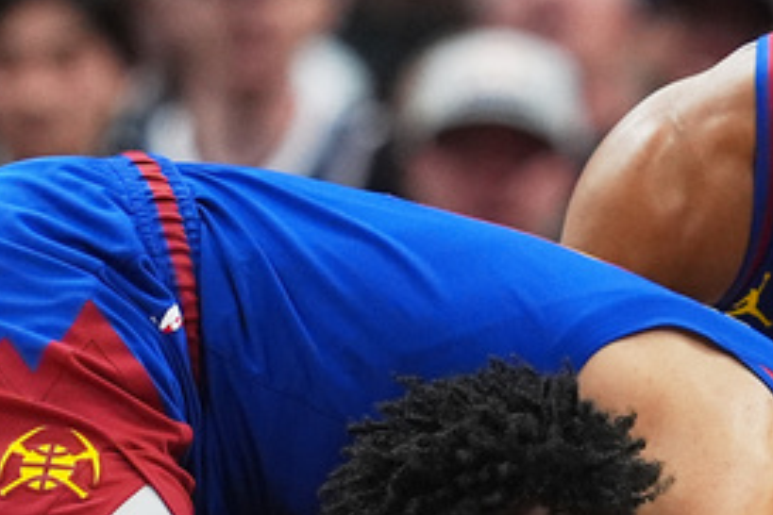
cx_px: 524
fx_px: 32270
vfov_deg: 0.9
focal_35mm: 1503
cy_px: 519
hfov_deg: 1.4
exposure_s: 1/2000
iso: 4000
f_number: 3.2
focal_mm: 400
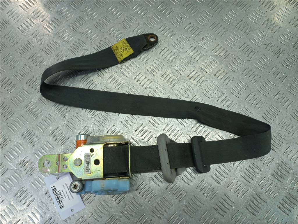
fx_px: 215
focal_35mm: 25
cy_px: 112
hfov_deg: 69.4
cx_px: 149
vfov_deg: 54.9
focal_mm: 4.6
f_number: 1.8
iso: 40
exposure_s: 1/50
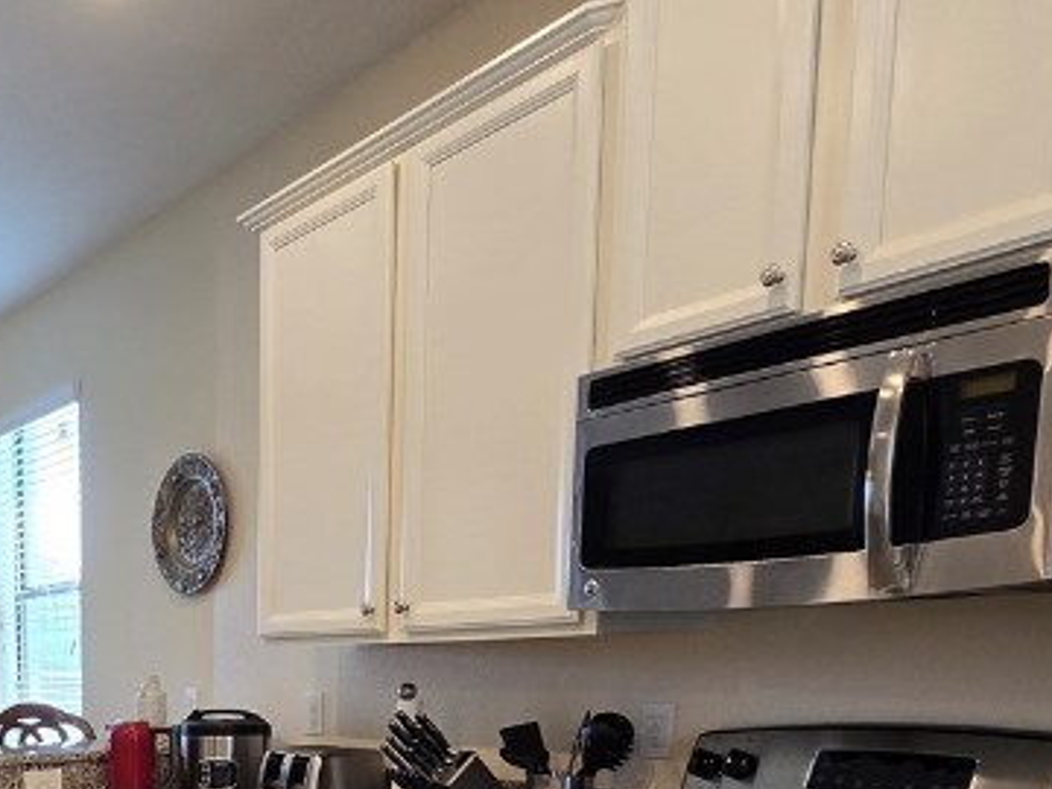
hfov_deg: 40.9
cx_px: -91
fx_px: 1124
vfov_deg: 34.1
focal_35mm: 37
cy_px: 842
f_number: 2.2
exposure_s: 1/60
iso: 80
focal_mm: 2.2
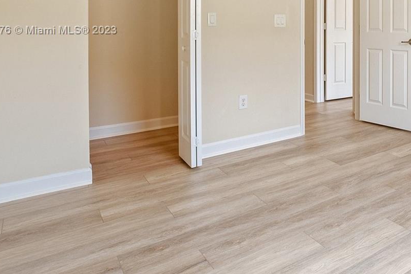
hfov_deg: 54.6
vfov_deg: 40.5
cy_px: 31
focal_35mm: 30
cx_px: 363
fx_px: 342
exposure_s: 1/4
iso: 200
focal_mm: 10
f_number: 8
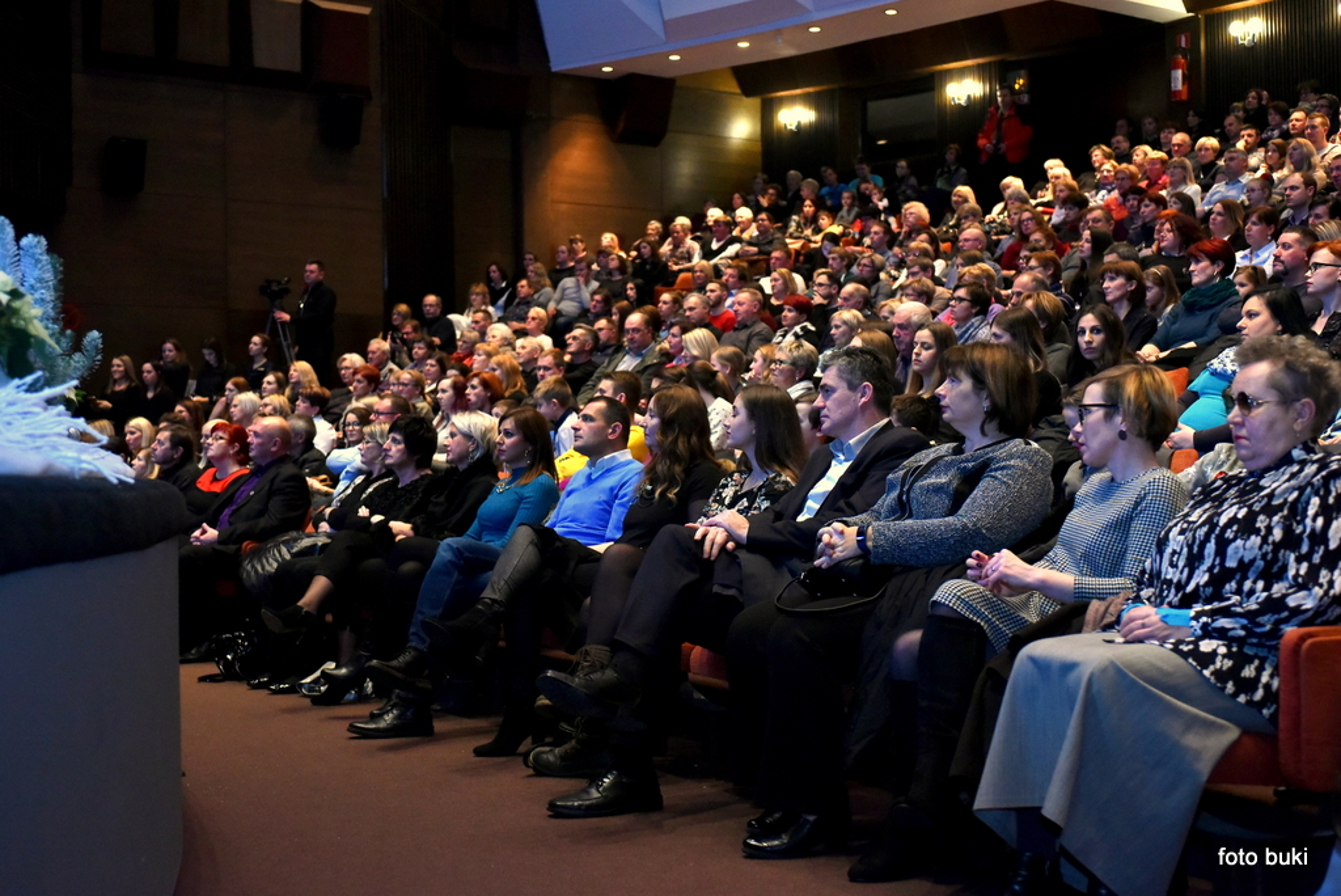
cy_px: 448
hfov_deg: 41.1
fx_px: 1789
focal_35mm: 48
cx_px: 670
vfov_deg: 28.1
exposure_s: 1/60
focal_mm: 48
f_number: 4
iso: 3200
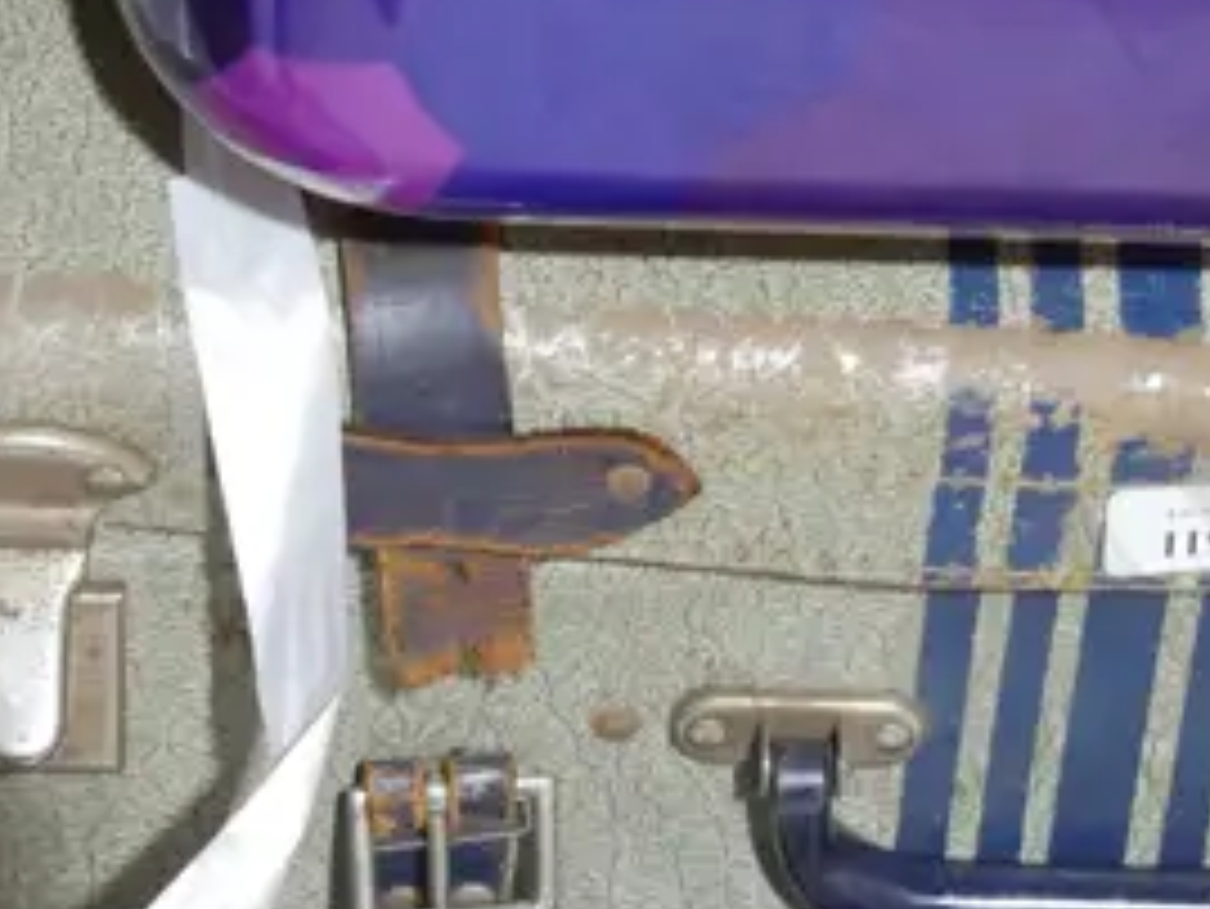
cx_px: 1201
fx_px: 4791
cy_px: 511
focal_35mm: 137
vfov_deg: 10.8
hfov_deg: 14.2
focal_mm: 18
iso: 1250
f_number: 4
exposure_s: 1/60
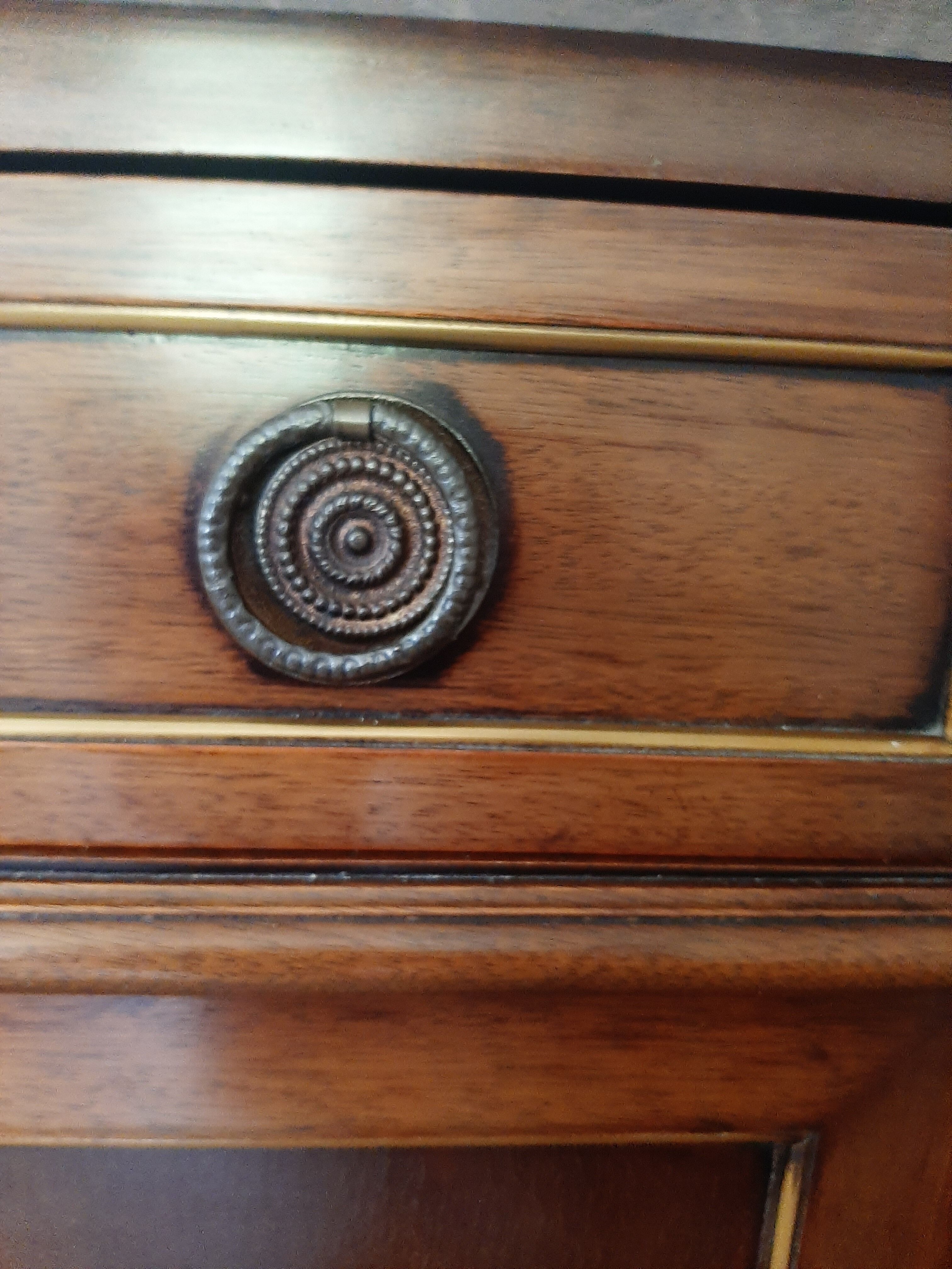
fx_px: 953
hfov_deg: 53.1
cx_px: 476
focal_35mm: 26
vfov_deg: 67.3
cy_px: 634
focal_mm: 3.93
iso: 320
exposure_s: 1/25
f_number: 1.7
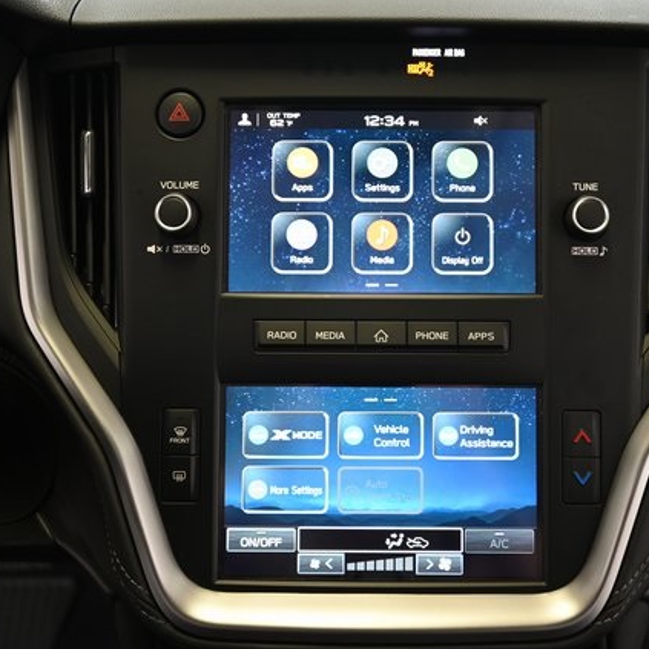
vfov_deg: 37.6
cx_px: 373
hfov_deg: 37.5
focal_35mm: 45
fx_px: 955
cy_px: 324
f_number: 4
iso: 1100
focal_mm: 35
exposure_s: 1/30
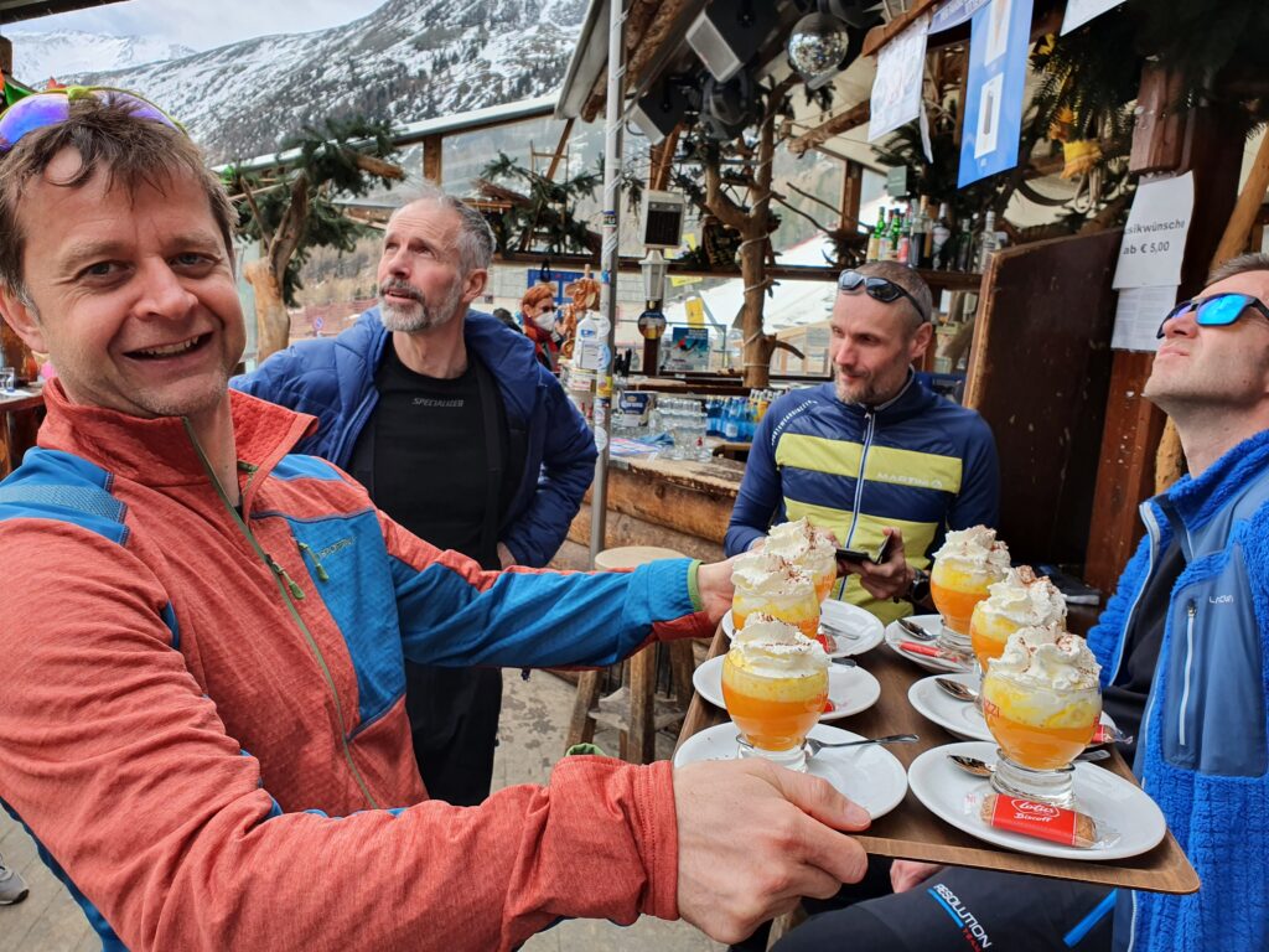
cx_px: 634
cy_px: 476
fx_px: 953
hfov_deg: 67.3
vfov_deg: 53.1
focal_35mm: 26
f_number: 2.4
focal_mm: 4.32
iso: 50
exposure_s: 1/740
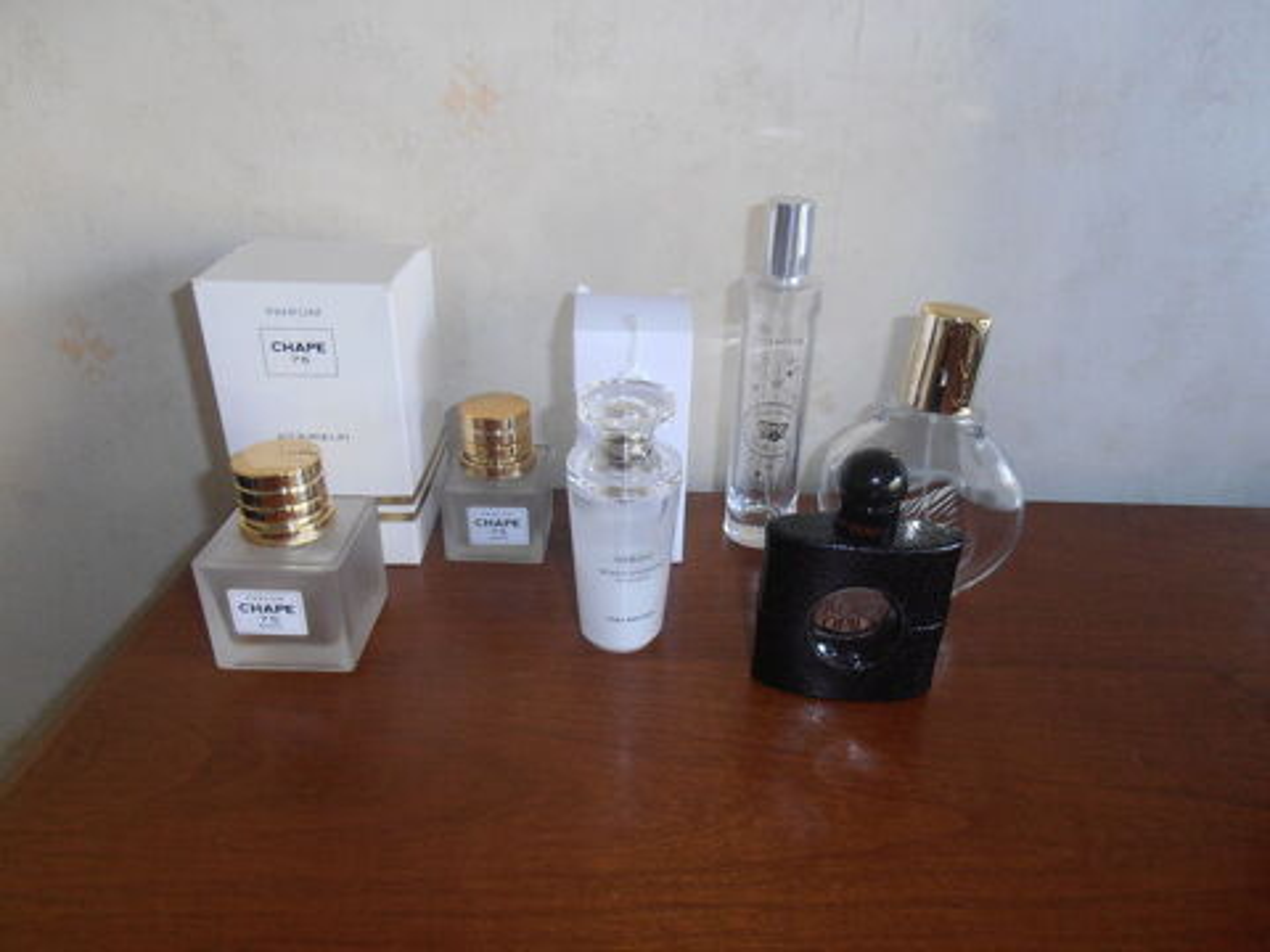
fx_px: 881
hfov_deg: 71.6
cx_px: 635
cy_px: 476
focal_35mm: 24
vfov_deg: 56.8
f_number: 3
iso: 125
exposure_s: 1/30
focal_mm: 4.2
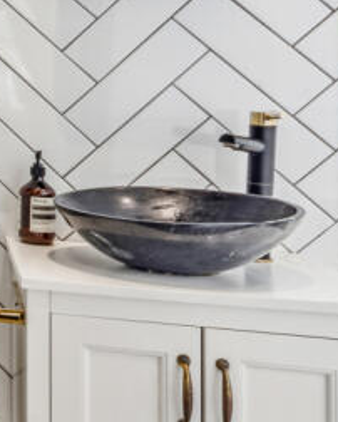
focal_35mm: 61
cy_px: 98
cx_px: -320
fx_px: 762
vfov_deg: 30.3
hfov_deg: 18.0
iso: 400
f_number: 11
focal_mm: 16
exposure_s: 1/15
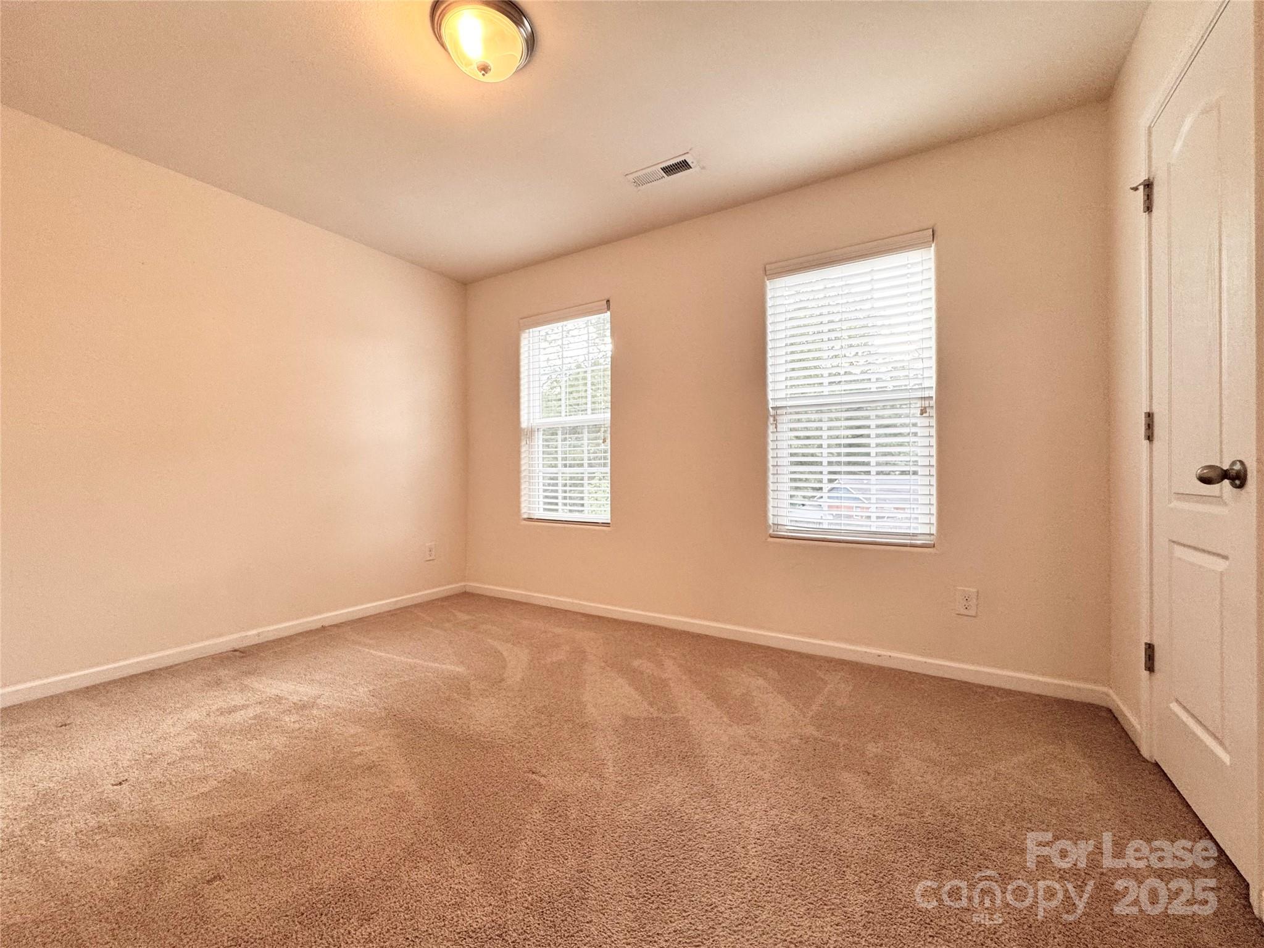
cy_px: 474
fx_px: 511
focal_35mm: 14
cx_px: 632
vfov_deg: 85.7
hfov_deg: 102.1
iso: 200
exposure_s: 1/60
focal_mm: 2.22
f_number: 2.2
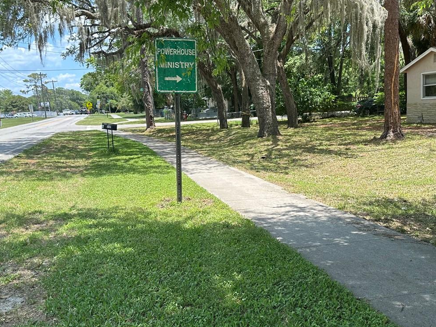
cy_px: 183
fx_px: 491
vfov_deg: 36.7
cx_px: 245
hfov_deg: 47.8
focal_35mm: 39
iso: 80
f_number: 1.78
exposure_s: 1/1357
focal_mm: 6.86
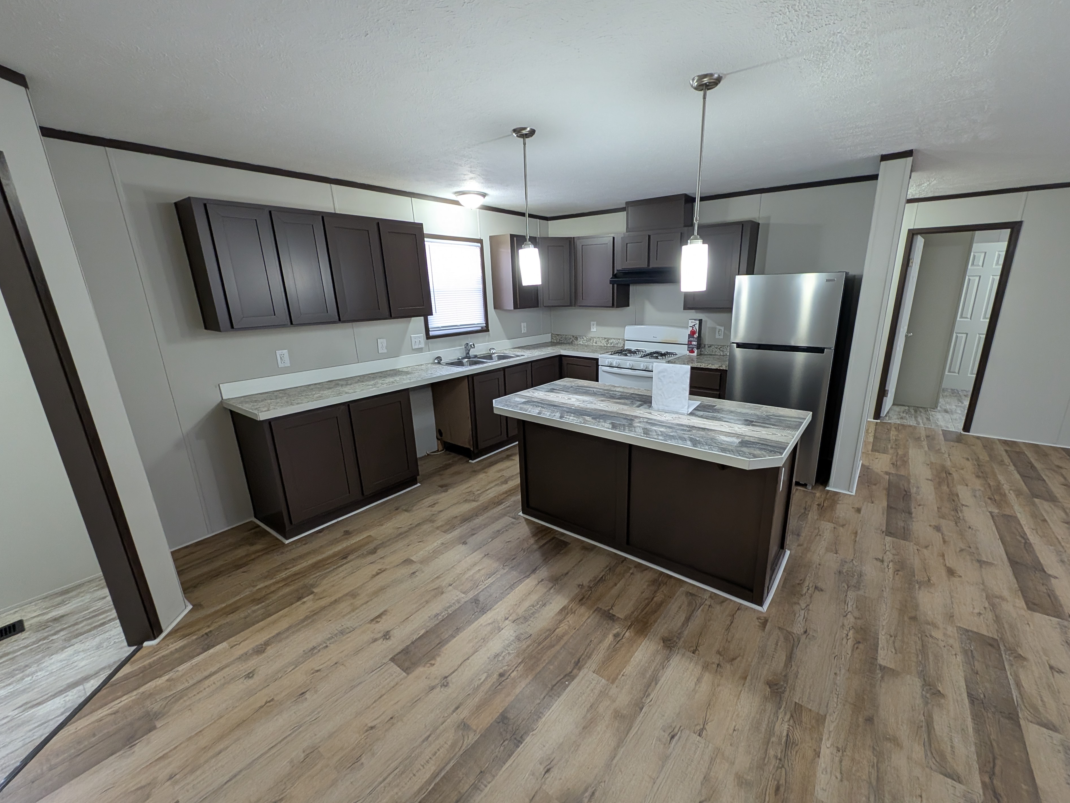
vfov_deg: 89.9
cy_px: 408
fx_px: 402
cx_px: 569
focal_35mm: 13
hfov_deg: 106.0
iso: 191
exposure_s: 1/60
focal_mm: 2.23
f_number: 1.95
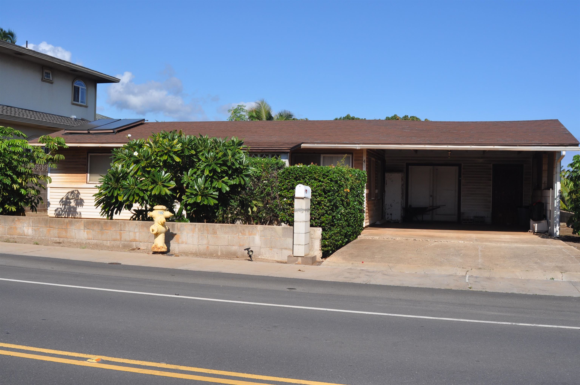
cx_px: 290
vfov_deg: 31.8
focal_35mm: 42
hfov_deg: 46.5
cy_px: 192
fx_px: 676
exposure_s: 1/400
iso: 200
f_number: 9
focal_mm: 28
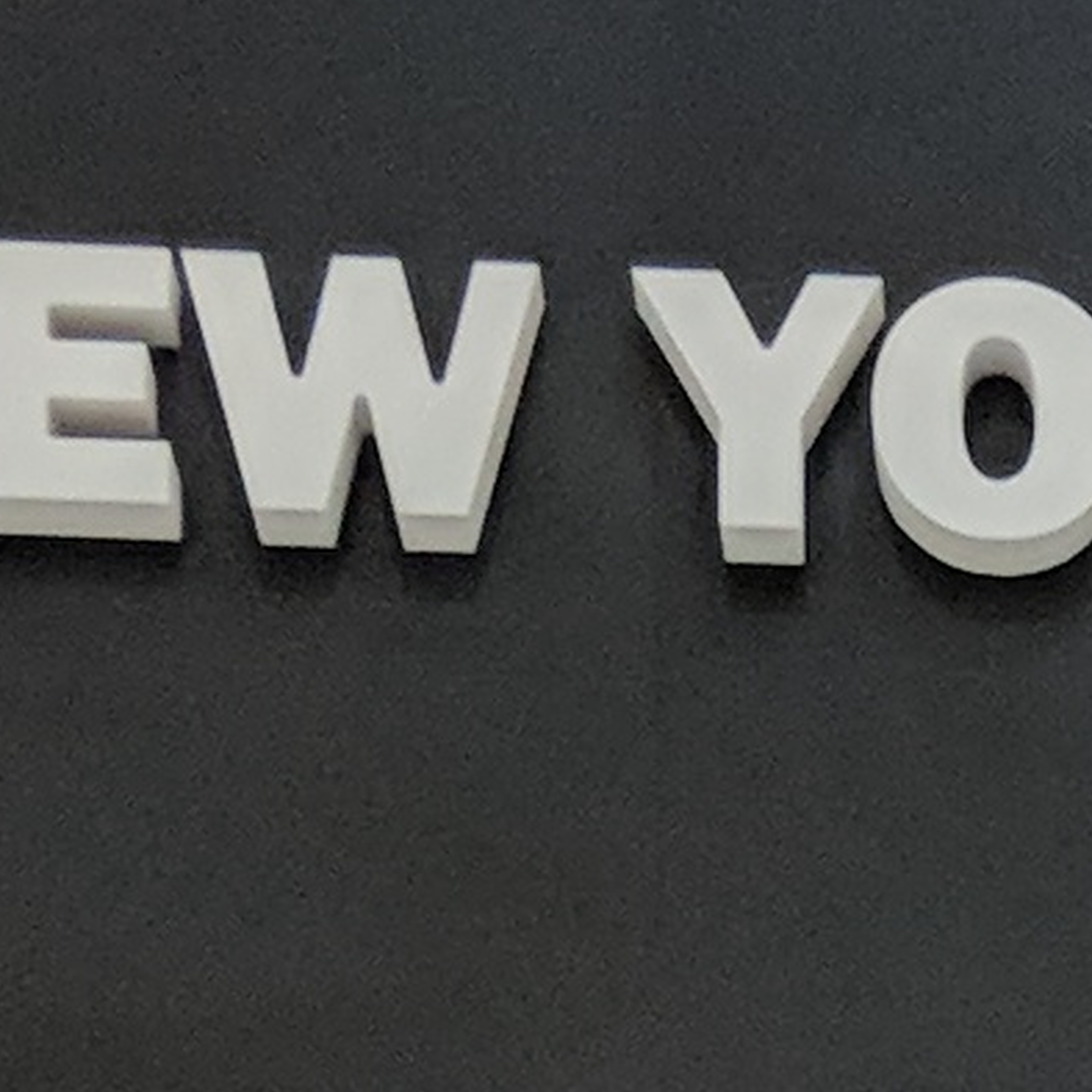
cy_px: 2935
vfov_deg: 6.7
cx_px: 2178
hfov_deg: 6.9
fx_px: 8708
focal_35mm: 244
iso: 174
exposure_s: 1/60
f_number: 1.8
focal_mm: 4.44
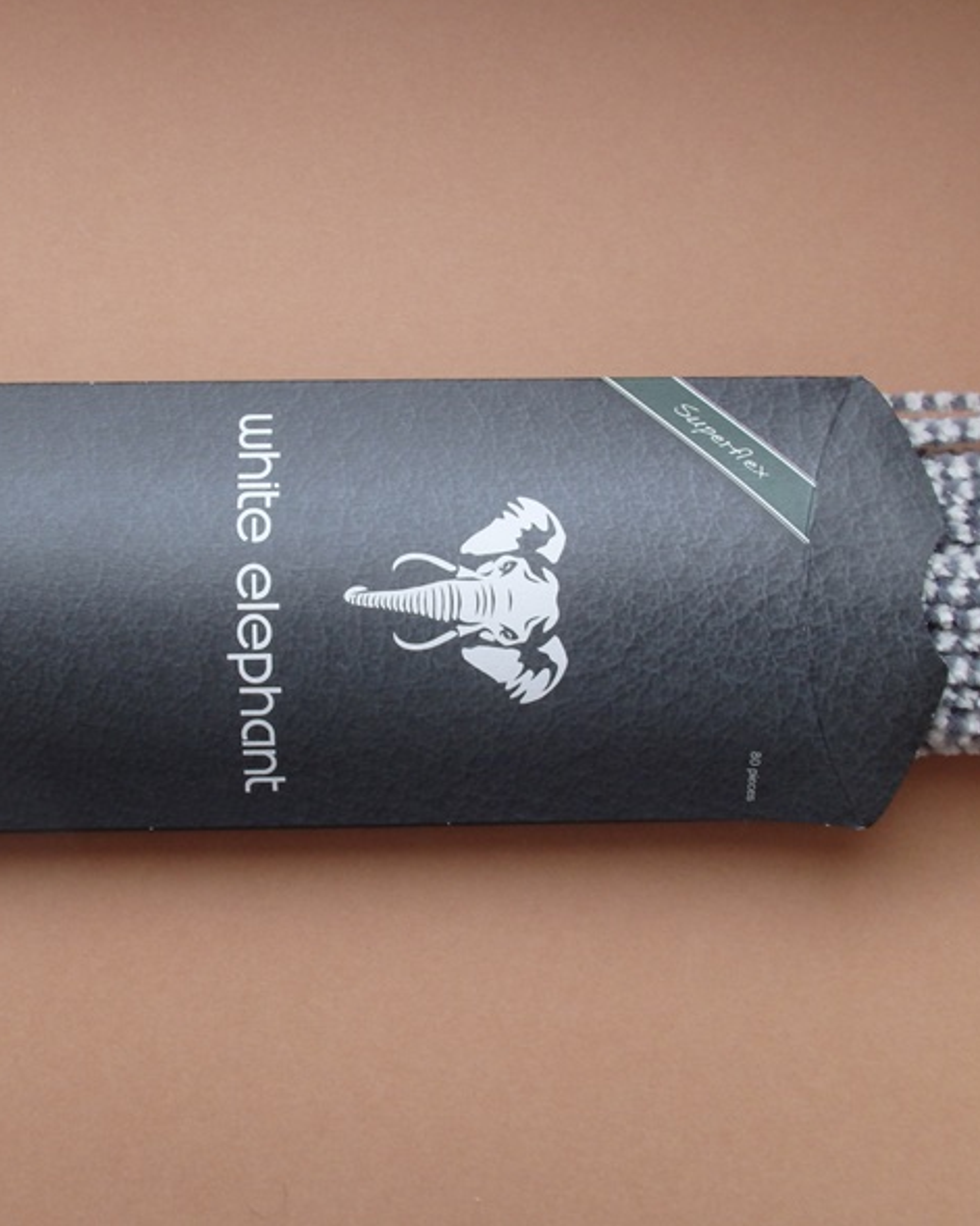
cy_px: 606
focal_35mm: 53
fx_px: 1922
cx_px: 476
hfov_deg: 28.6
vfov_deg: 35.4
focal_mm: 7.3
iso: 250
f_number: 3.7
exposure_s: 1/40
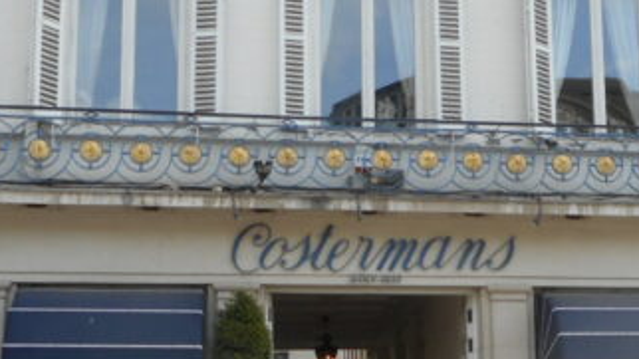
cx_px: 425
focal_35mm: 65
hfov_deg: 32.1
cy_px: 268
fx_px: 1101
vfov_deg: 18.4
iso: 80
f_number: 3.7
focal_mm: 4.5
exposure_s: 1/320
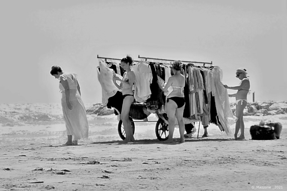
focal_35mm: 157
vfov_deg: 8.7
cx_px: 144
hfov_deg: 13.1
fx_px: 1252
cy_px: 96
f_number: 5.9
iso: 200
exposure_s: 1/500
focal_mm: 57.1
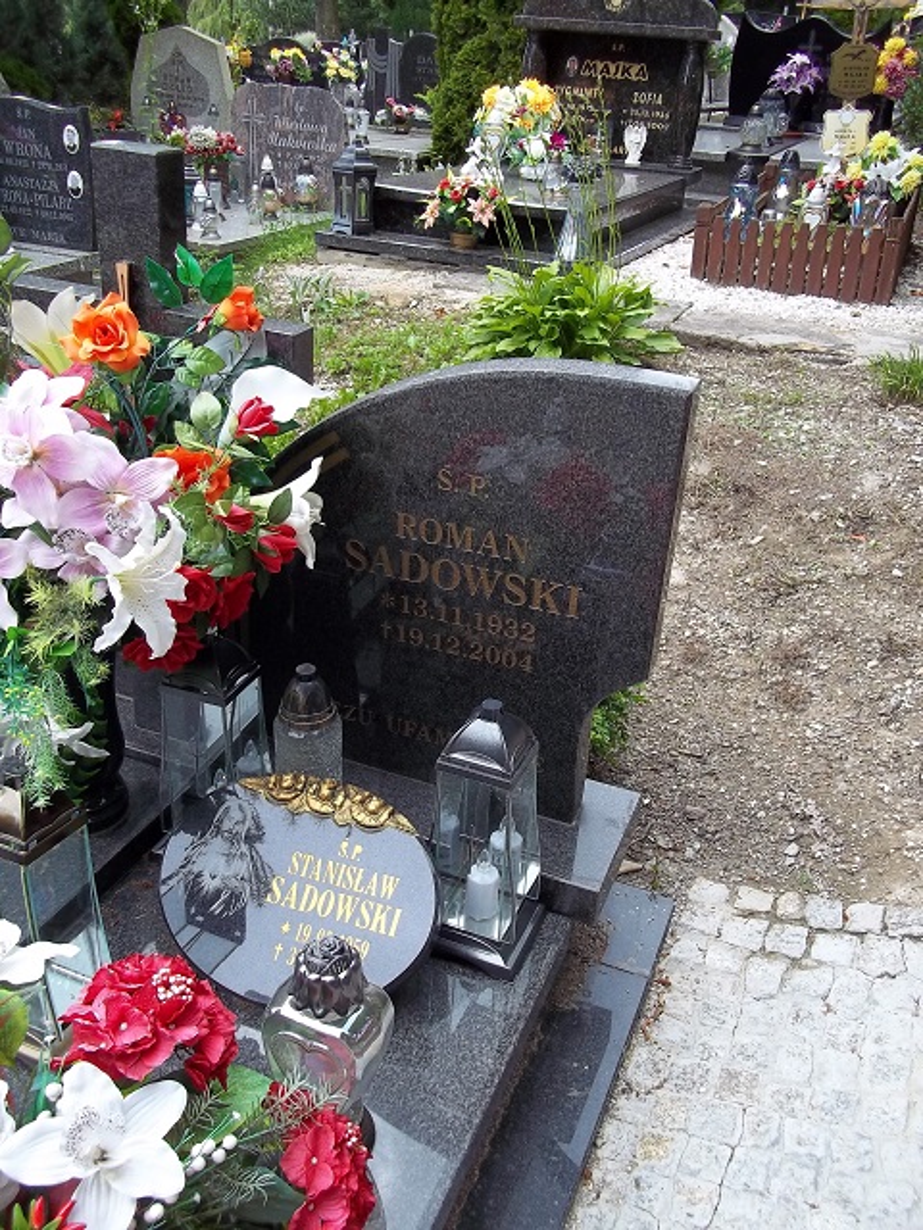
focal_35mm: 32
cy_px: 615
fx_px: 1138
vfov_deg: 56.8
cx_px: 462
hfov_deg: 44.2
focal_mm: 5.7
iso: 80
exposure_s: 1/160
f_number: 2.9
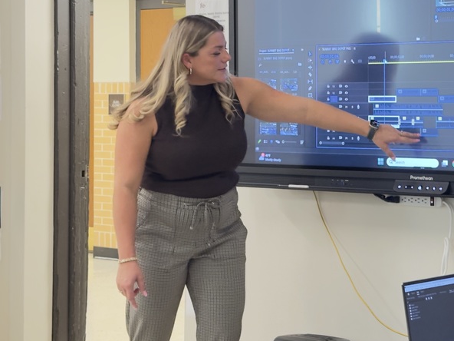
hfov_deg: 23.2
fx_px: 1089
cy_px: 115
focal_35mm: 83
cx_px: 368
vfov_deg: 17.7
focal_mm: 6.86
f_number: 1.78
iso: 500
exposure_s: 1/38
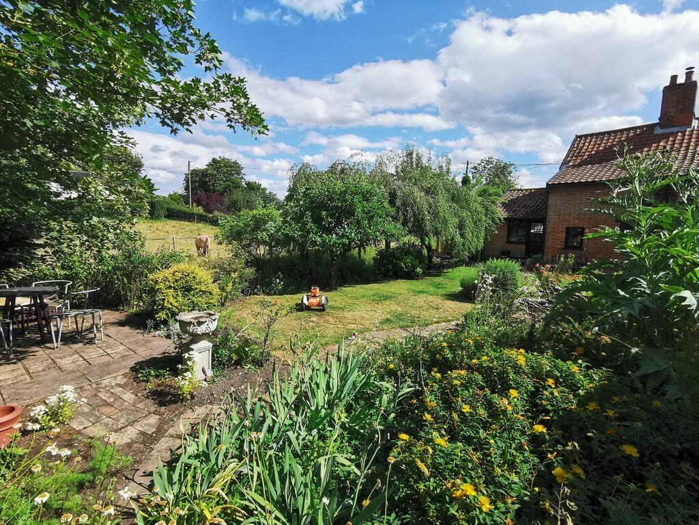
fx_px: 343
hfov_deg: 91.0
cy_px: 262
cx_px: 350
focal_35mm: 17
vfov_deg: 74.7
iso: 50
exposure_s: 1/919
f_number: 2.2
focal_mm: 2.26
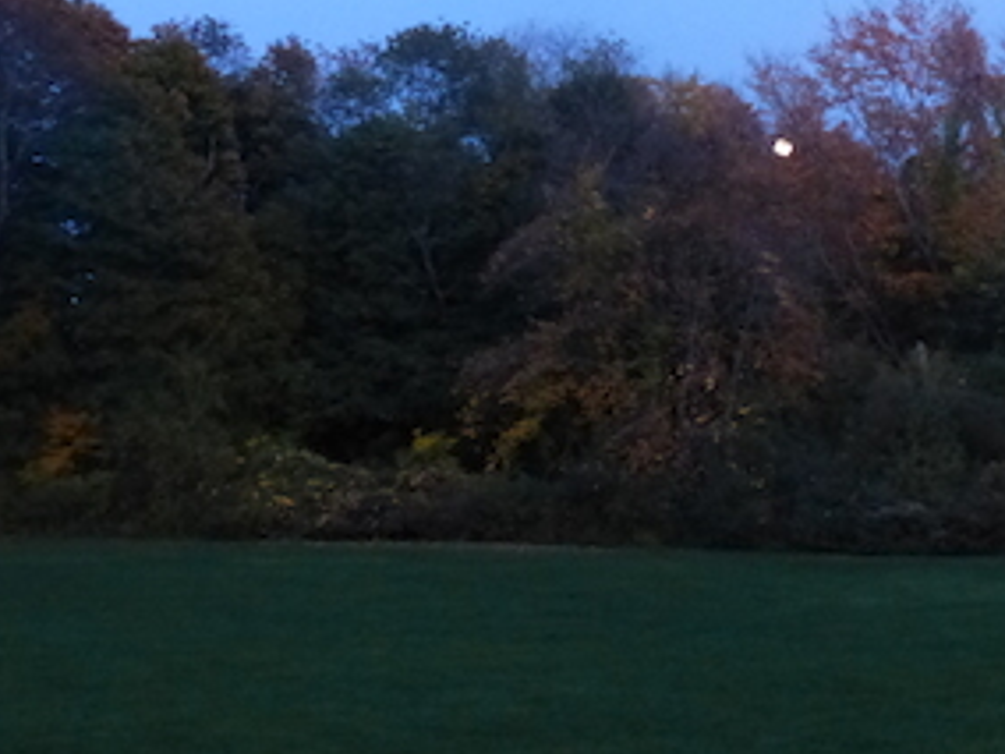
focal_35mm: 60
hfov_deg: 30.8
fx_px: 1742
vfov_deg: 24.2
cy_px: 227
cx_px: 890
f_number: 2.8
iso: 800
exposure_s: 1/10
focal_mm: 5.8
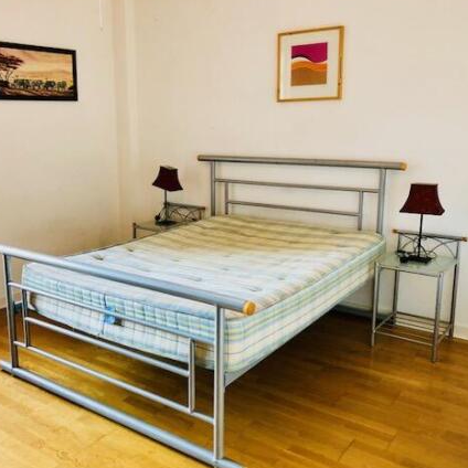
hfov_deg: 48.3
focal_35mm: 34
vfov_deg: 48.4
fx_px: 520
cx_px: 200
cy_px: 231
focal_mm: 3.99
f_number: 1.8
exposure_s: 1/33
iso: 40
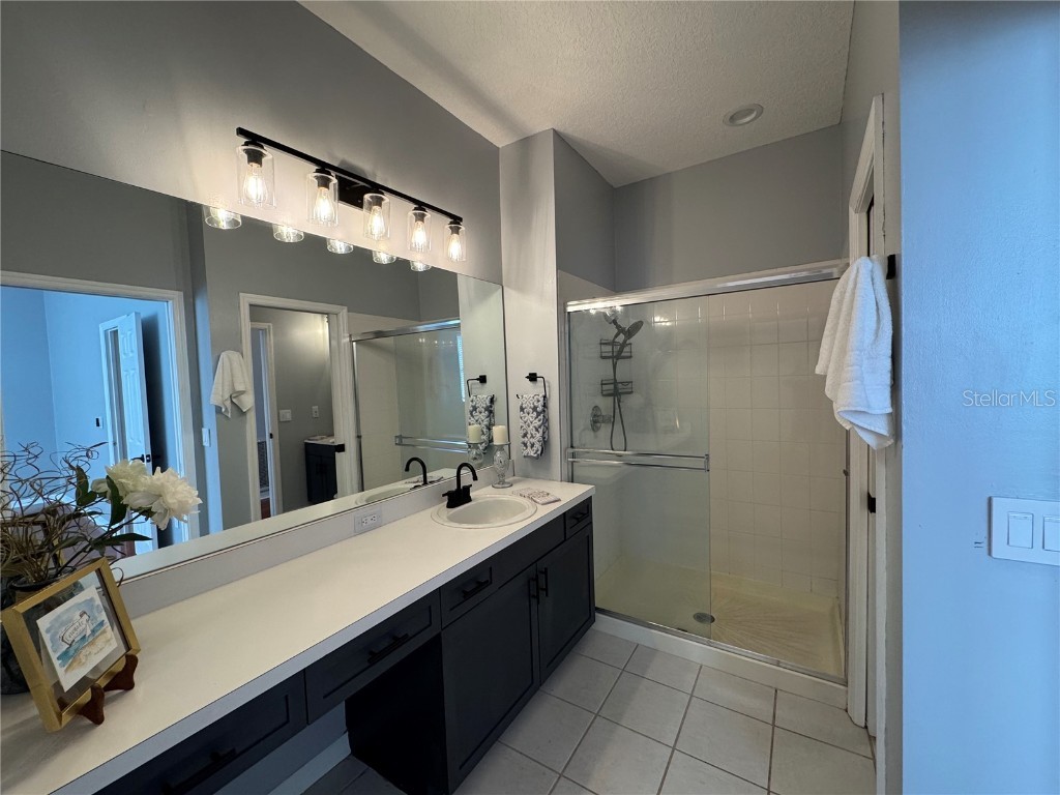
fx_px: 429
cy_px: 398
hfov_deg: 102.1
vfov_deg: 85.7
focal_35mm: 14
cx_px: 530
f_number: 2.2
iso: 200
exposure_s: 1/120
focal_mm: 2.22
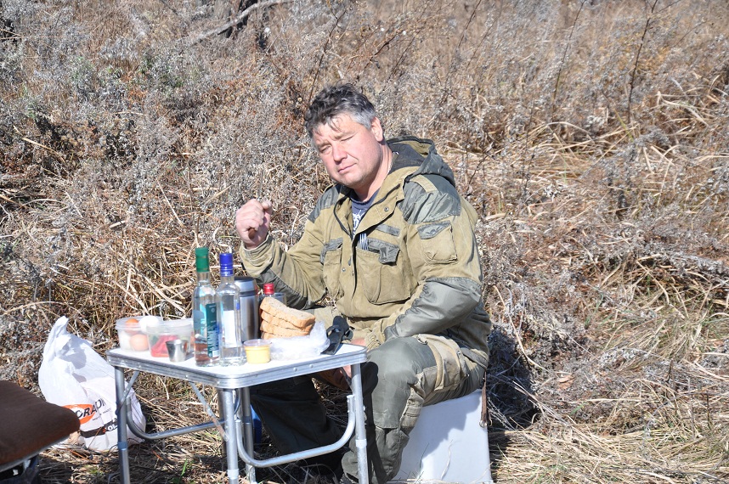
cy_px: 242
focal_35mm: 105
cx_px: 364
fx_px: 2124
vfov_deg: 13.0
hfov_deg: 19.5
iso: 400
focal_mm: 70
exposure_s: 1/250
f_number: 8
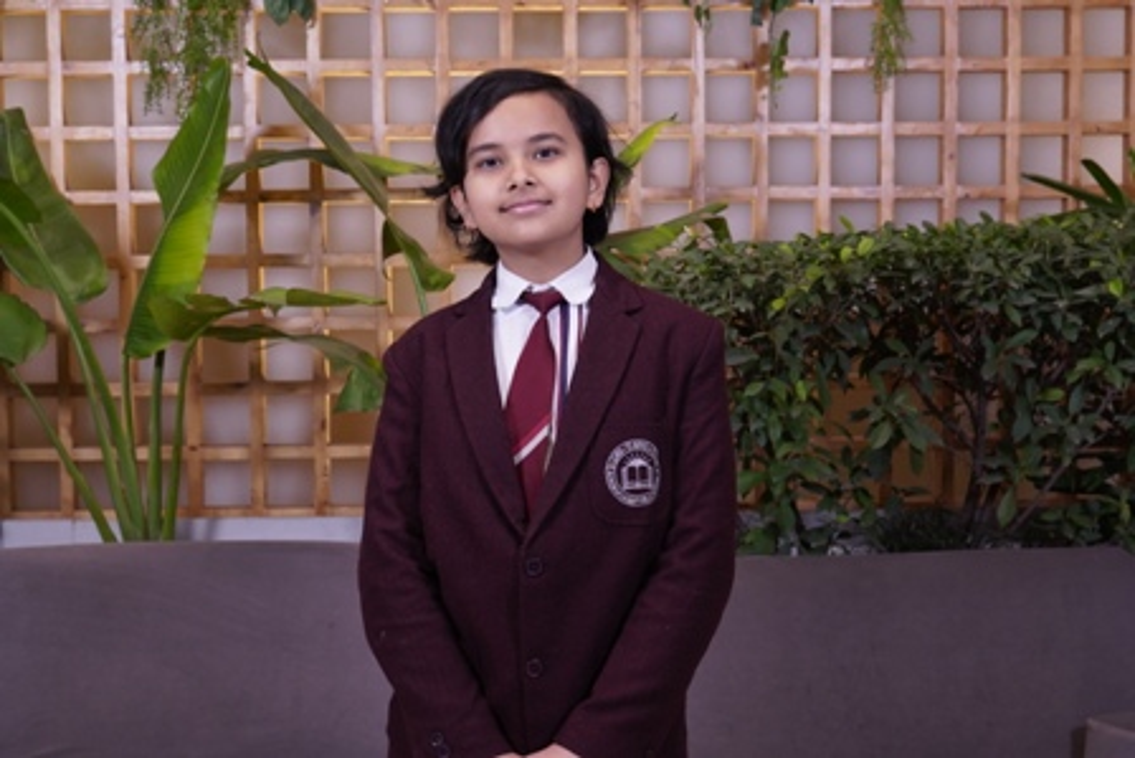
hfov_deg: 41.1
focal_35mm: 48
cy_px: 379
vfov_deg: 28.1
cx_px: 568
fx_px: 1514
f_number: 5
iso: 640
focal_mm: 32
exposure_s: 1/125
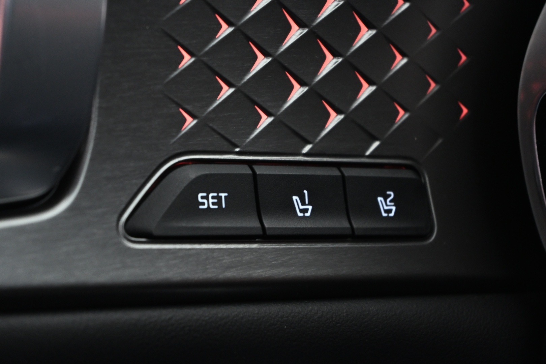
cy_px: 182
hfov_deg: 27.0
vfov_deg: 18.2
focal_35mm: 75
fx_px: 1137
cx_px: 273
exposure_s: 1/4
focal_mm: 50
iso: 1600
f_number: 6.3
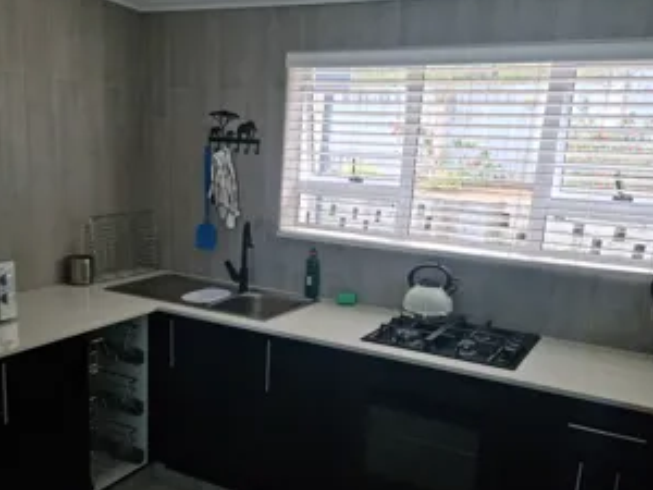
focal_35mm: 36
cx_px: 281
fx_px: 679
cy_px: 307
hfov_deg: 51.2
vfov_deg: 39.4
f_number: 2
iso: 320
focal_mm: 5.9
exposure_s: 1/50
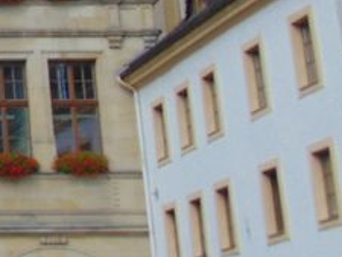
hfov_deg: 10.5
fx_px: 1680
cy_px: -128
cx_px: -374
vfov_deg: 8.5
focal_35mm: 170
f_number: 8.3
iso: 80
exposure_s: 1/200
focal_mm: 6.3
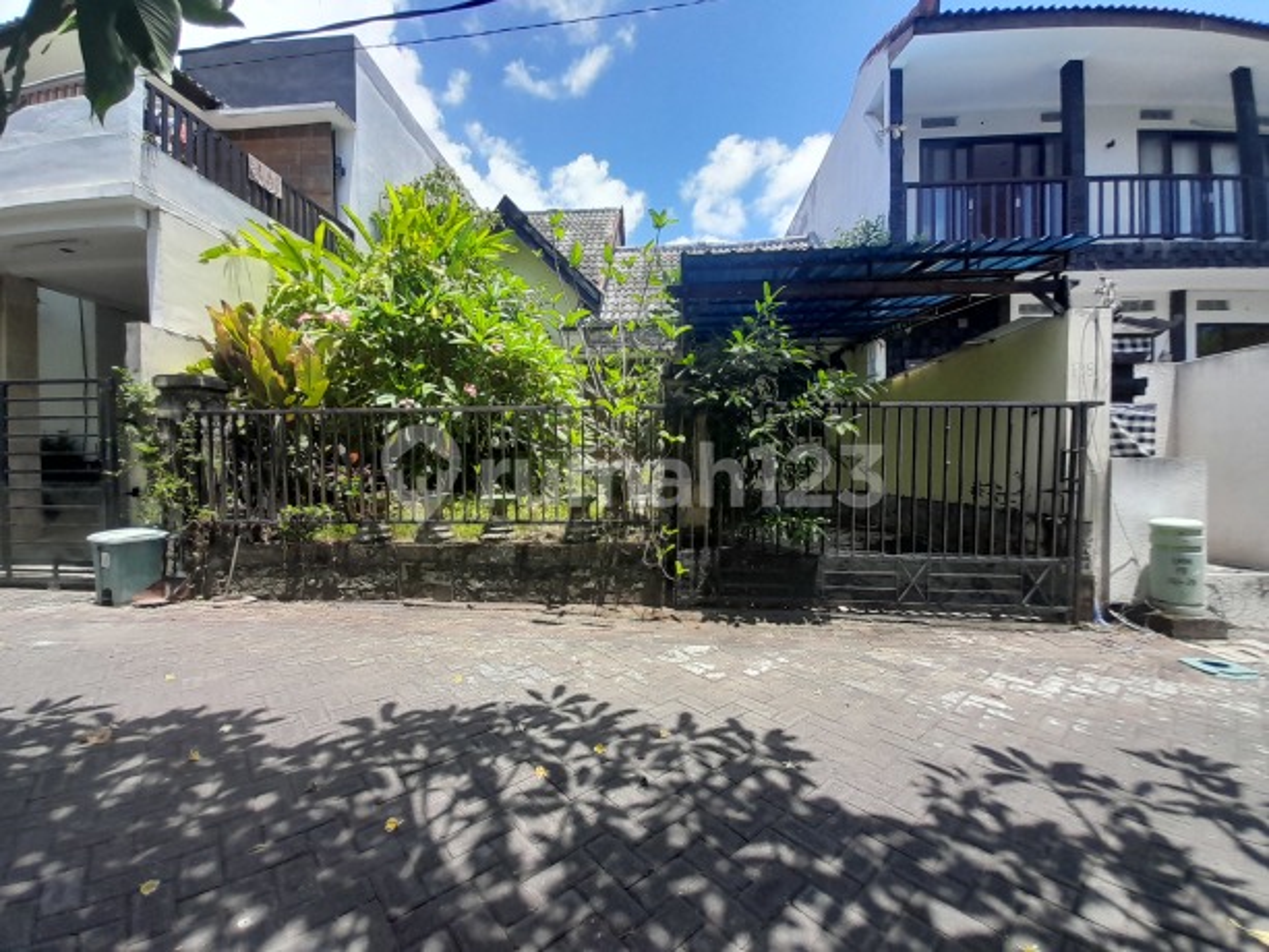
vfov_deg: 89.9
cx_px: 634
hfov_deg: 106.2
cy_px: 476
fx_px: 477
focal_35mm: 13
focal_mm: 1.13
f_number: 2.2
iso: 40
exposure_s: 1/612
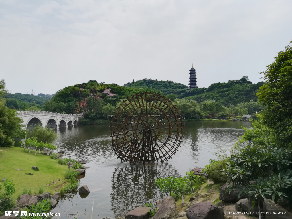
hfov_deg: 67.3
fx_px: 219
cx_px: 146
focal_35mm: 26
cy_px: 110
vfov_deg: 53.1
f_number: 2.2
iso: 50
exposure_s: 1/654
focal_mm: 3.83
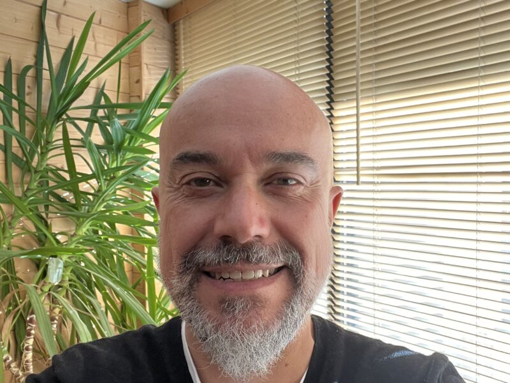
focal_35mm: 30
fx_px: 442
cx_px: 255
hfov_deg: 60.0
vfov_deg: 46.8
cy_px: 192
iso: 100
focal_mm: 2.71
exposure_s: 1/96
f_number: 2.2
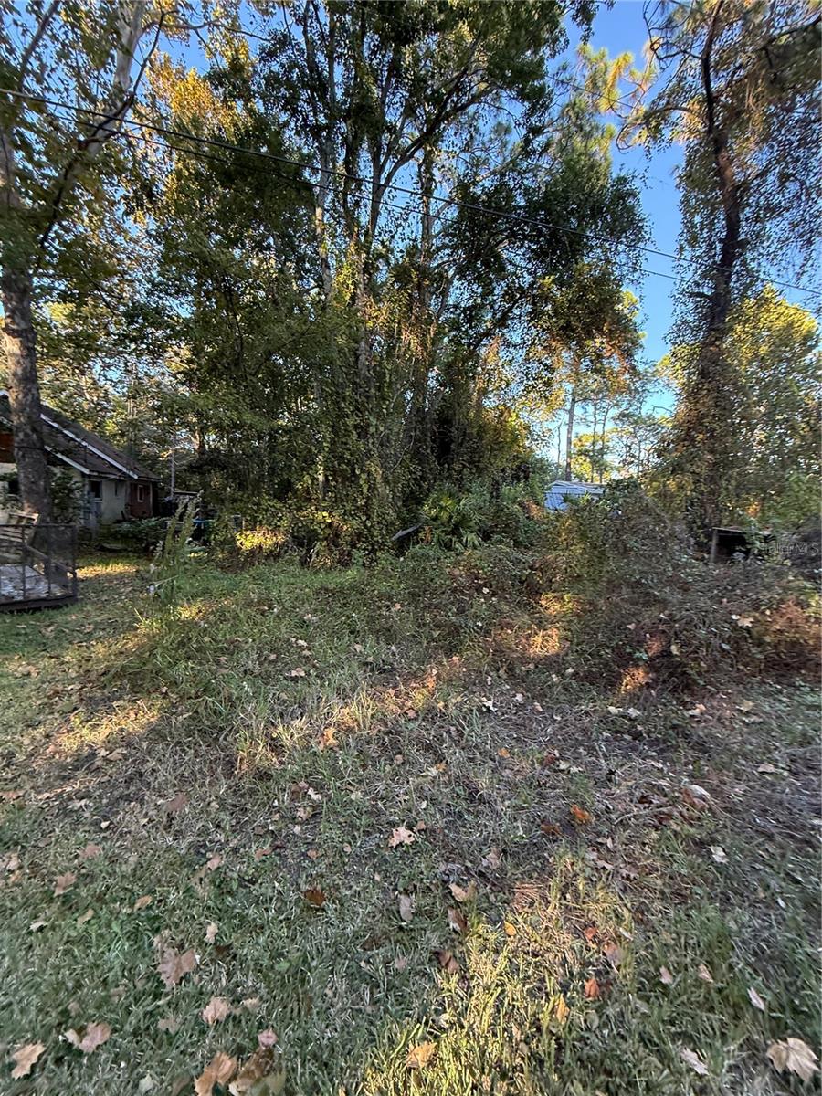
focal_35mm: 14
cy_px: 548
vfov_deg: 102.1
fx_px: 443
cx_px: 411
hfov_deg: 85.7
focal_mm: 2.22
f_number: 2.2
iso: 125
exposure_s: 1/99
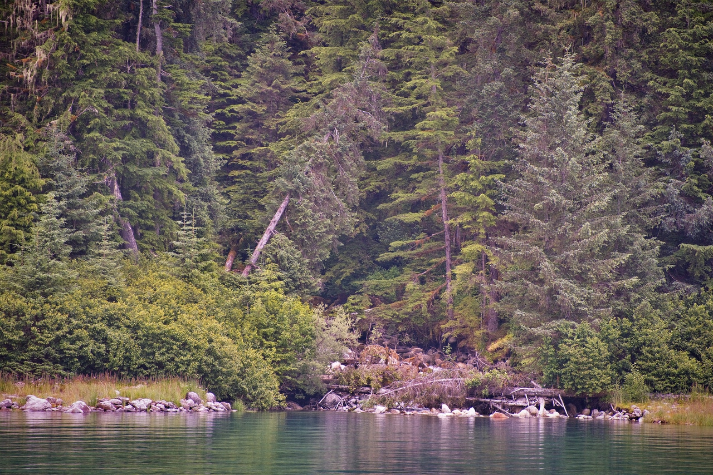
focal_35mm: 300
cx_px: 356
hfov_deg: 6.9
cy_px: 238
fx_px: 5943
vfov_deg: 4.6
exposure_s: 1/640
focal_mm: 300
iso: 1800
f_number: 5.6
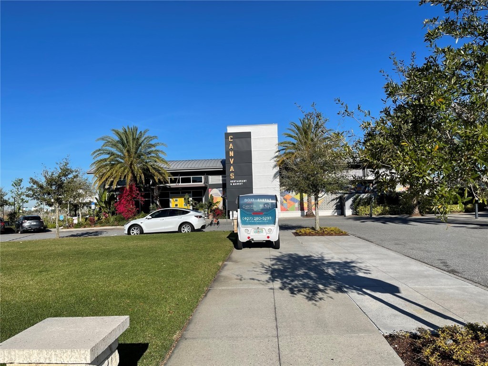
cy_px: 183
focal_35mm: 26
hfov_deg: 67.3
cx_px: 244
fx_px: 367
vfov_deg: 53.1
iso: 32
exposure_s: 1/5128
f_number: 1.6
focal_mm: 5.1
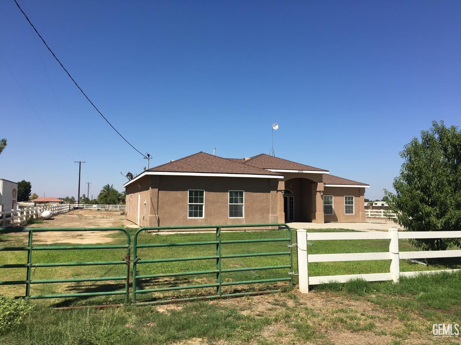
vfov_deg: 48.2
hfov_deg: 61.7
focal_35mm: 29
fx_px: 386
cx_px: 230
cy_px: 172
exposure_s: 1/1876
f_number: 2.2
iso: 25
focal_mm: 4.15
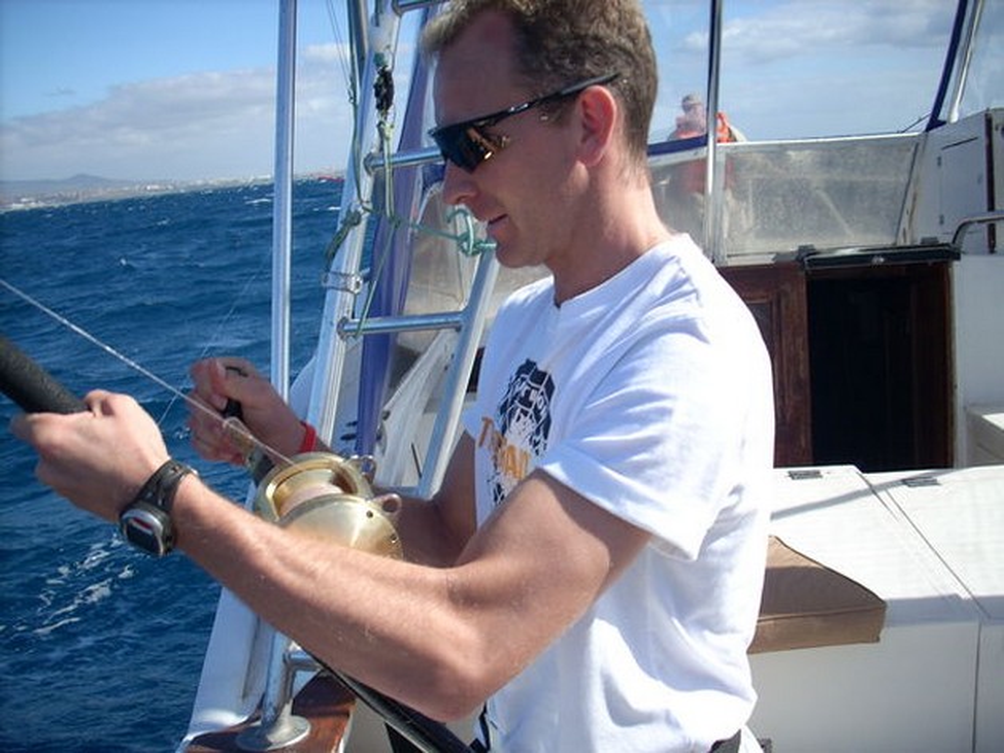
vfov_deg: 38.6
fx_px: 1073
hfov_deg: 50.2
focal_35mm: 37
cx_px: 502
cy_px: 376
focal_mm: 6.2
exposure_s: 1/239
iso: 64
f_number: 5.6
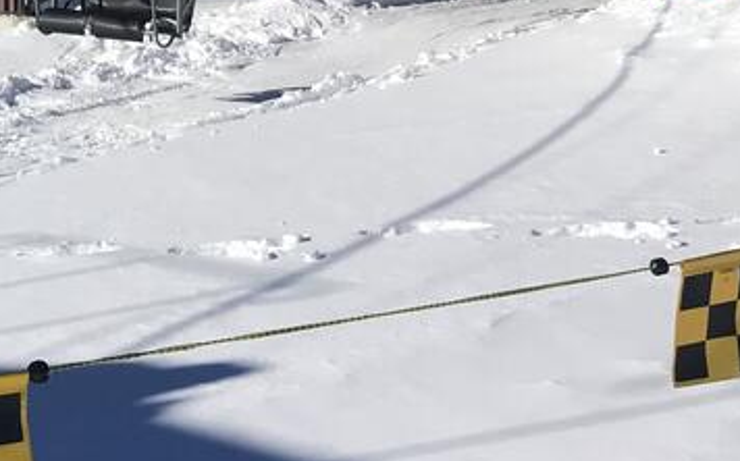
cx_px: 23
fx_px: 1733
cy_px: -186
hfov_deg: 23.2
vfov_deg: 14.4
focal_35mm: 86
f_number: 1.8
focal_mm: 3.99
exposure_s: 1/5051
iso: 20
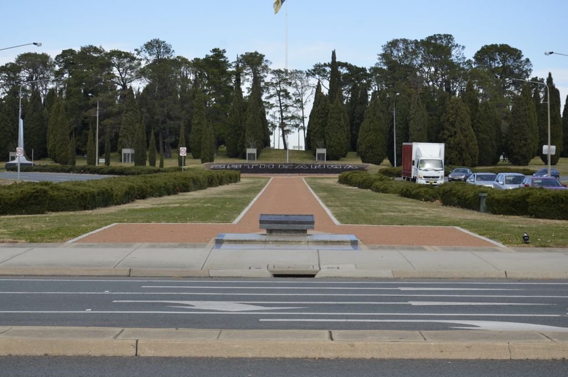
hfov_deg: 26.0
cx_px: 284
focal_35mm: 78
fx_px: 1229
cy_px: 188
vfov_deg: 17.4
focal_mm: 52
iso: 160
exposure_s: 1/250
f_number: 8
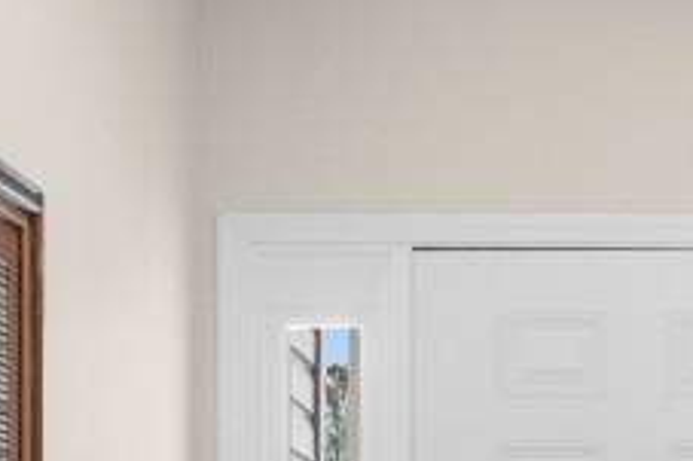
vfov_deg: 12.3
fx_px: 2058
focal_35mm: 107
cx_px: 687
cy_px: 644
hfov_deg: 18.6
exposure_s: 1/3
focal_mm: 10
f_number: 4.5
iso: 100
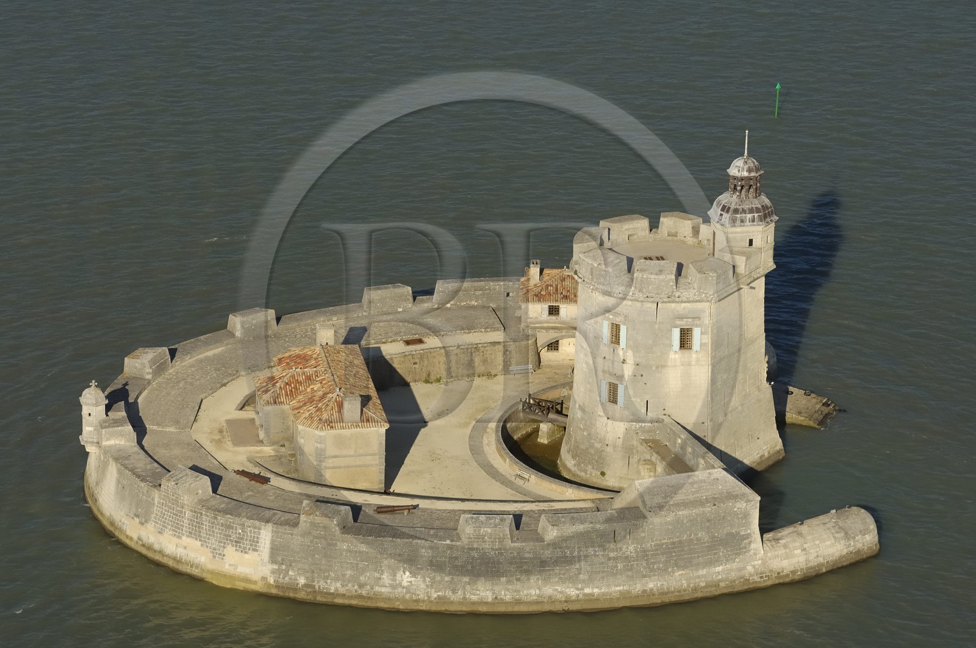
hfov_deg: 11.4
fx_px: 4873
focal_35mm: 180
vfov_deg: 7.6
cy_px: 324
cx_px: 488
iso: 100
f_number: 5.6
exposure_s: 1/750
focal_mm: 120
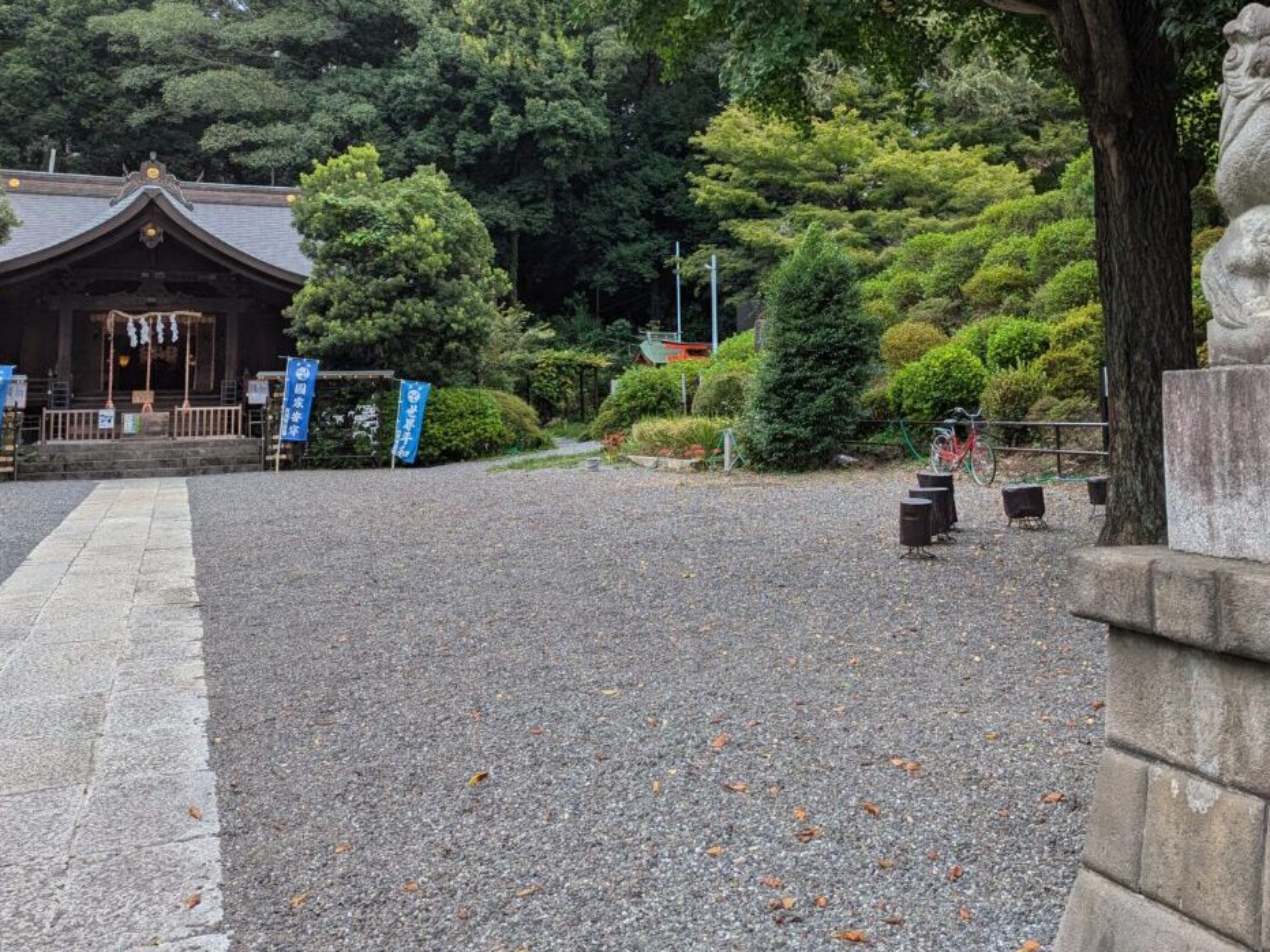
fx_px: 1211
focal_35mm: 33
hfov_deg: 54.6
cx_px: 814
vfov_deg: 42.3
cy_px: 306
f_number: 1.85
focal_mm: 6.81
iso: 26
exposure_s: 1/891
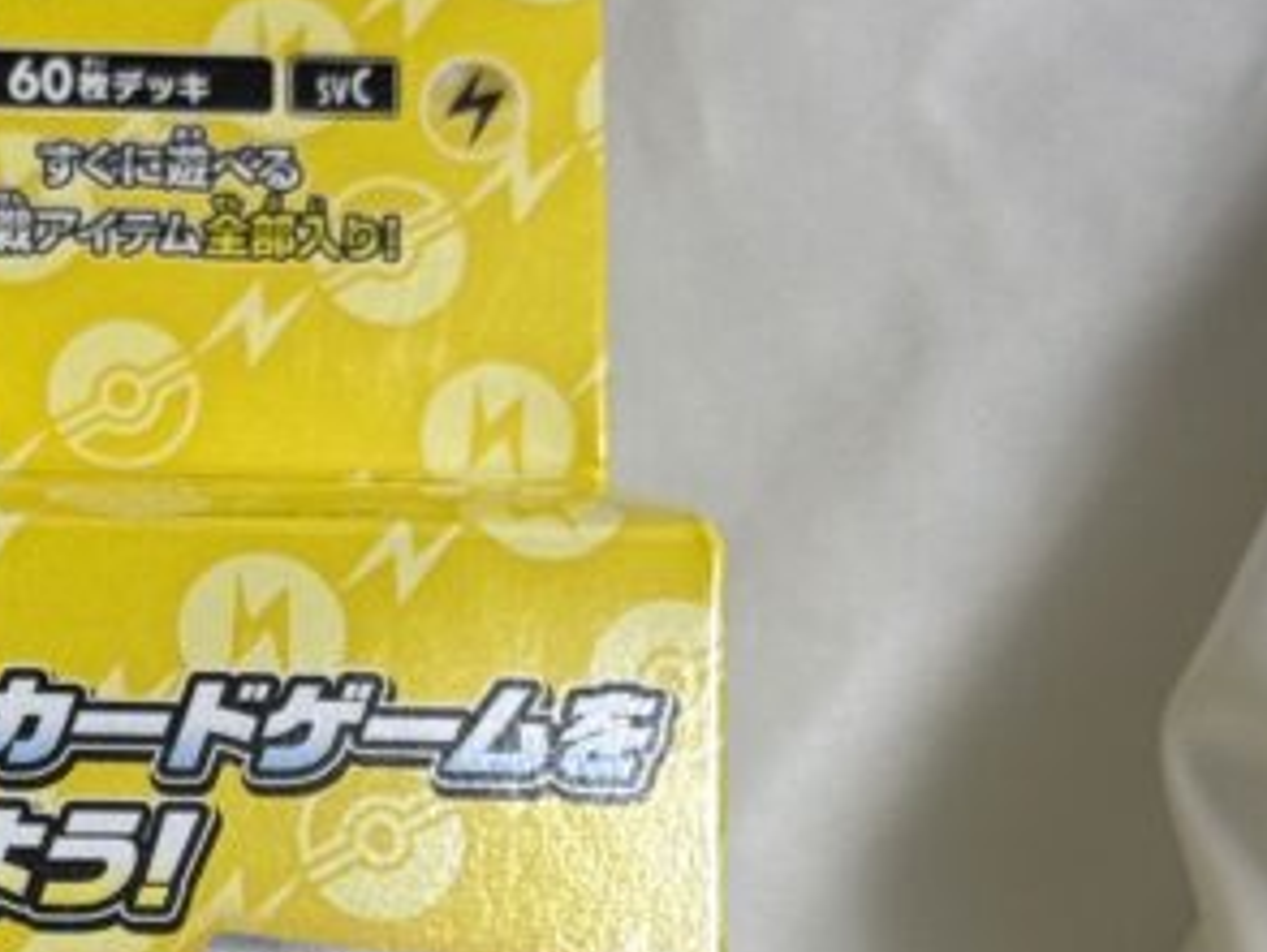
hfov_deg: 11.5
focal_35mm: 167
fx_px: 6117
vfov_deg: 8.7
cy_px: 1297
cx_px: -478
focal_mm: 6.76
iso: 100
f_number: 1.78
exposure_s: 1/57
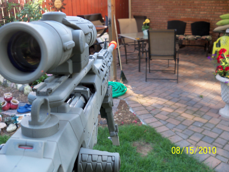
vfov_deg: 40.7
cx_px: 114
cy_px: 86
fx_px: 232
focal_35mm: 35
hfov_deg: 52.6
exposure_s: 1/40
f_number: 3.5
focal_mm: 6.2
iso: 80
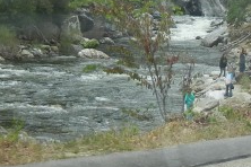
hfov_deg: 14.3
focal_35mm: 144
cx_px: 124
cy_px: -54
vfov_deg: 9.4
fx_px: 1004
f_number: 3.5
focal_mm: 5.4
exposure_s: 1/406
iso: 160
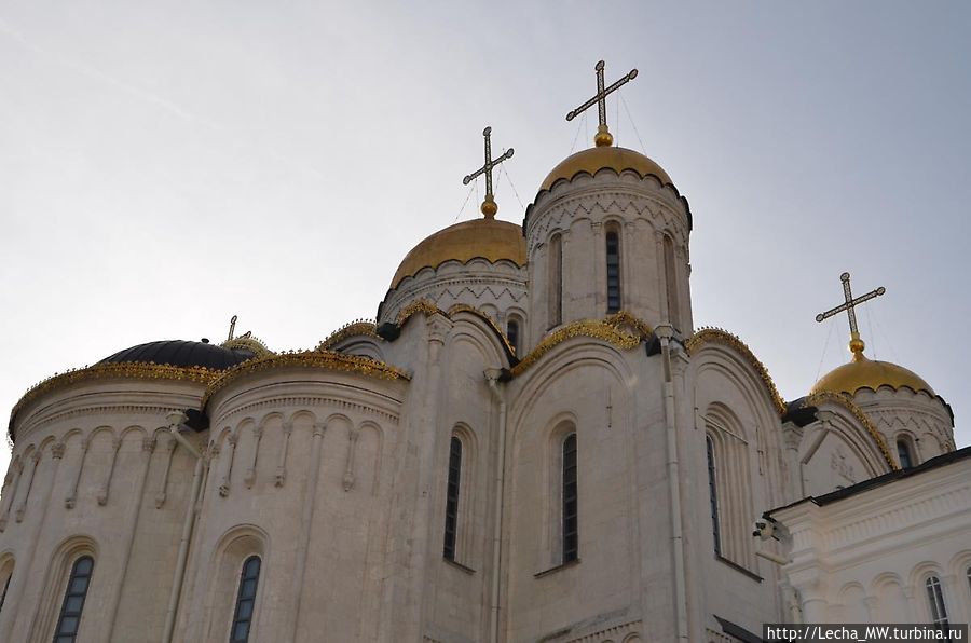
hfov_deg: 46.5
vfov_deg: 31.8
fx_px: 1130
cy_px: 322
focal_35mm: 42
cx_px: 486
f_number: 9
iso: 100
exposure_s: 1/250
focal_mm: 28
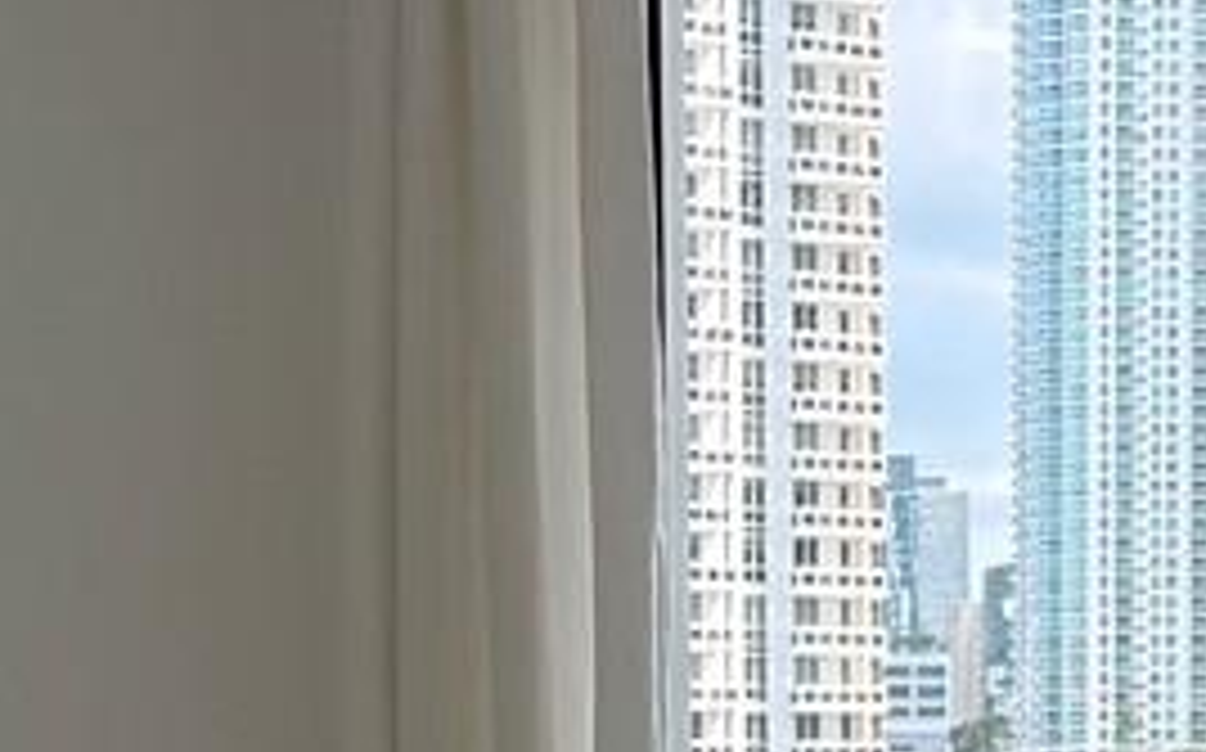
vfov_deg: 8.3
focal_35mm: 152
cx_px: 788
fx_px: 4992
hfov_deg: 13.8
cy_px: 1387
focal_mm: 6.76
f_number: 1.78
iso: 100
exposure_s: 1/750
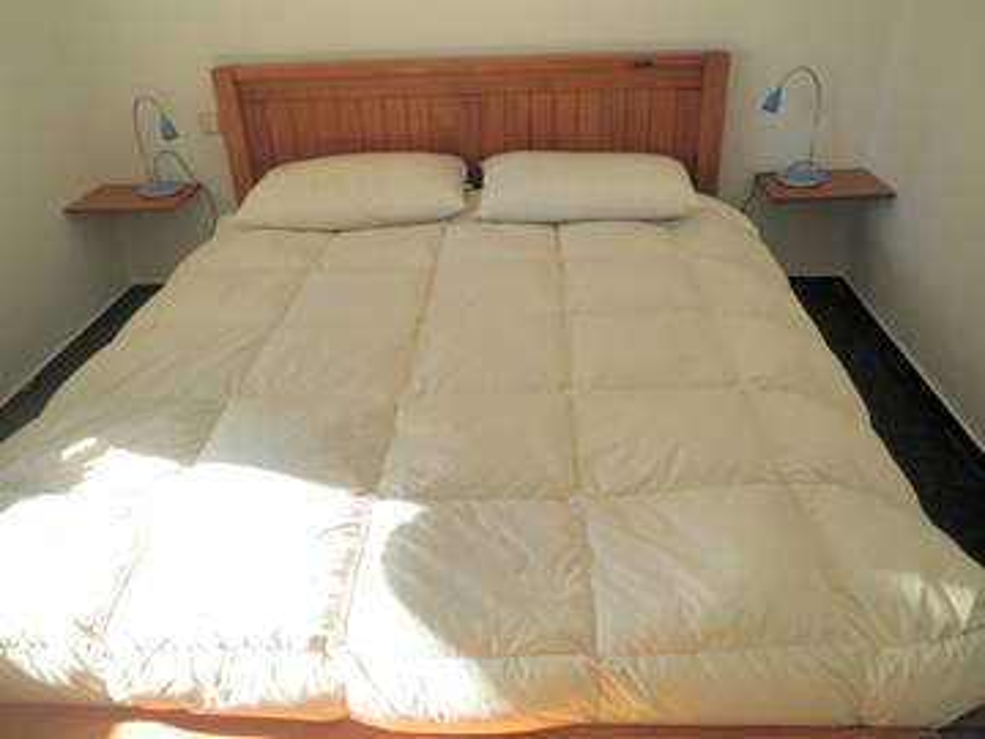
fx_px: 740
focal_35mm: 26
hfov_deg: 67.3
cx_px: 492
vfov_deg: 53.1
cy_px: 370
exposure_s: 1/160
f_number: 2.6
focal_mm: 4.7
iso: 64
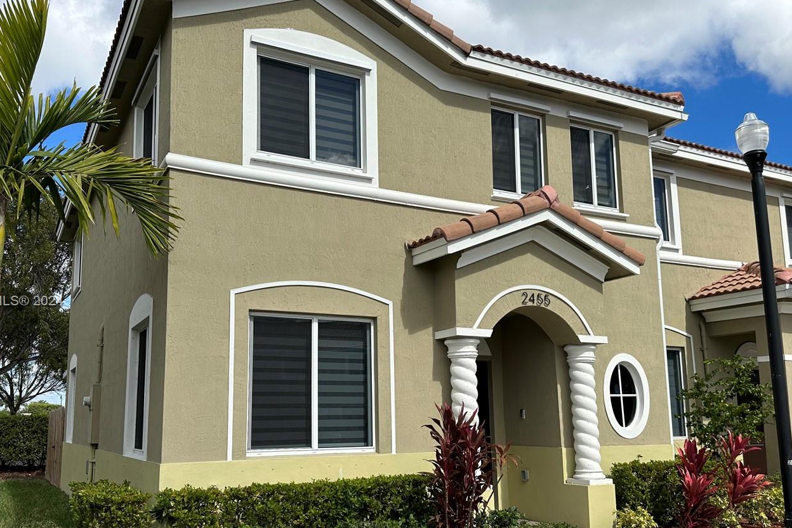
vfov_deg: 41.0
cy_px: 302
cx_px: 368
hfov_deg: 58.7
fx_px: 704
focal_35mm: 32
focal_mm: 6.86
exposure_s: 1/5263
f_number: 1.78
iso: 80
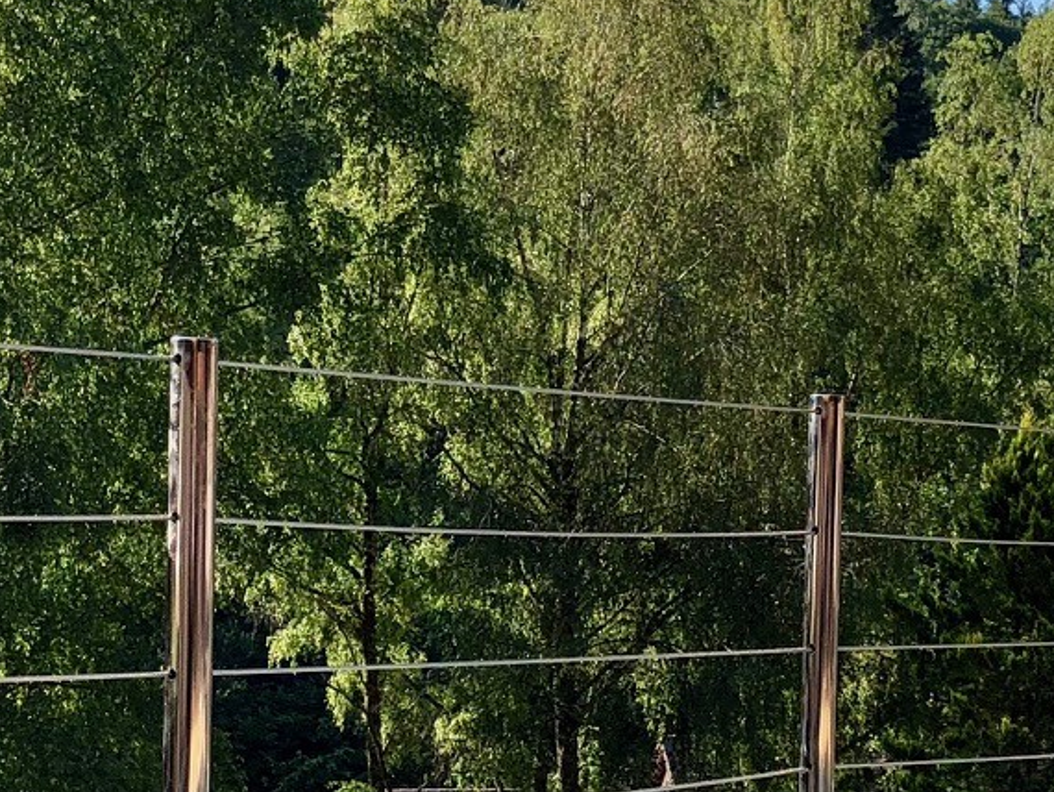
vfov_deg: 14.8
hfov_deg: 19.8
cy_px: 664
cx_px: 632
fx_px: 3016
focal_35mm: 99
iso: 20
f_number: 1.8
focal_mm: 4
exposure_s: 1/857
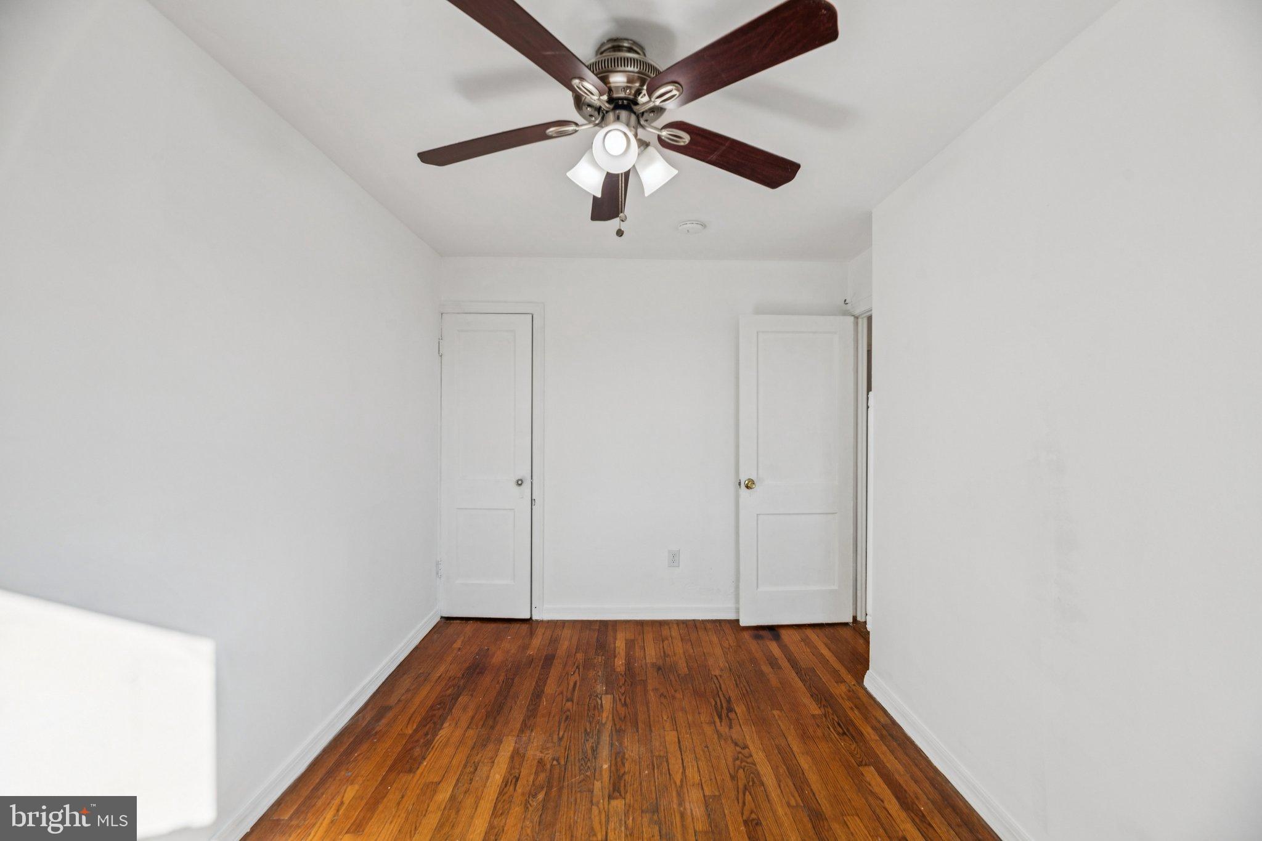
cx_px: 631
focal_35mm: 14
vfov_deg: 81.2
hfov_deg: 104.3
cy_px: 420
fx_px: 491
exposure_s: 1/50
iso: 100
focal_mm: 14
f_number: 8
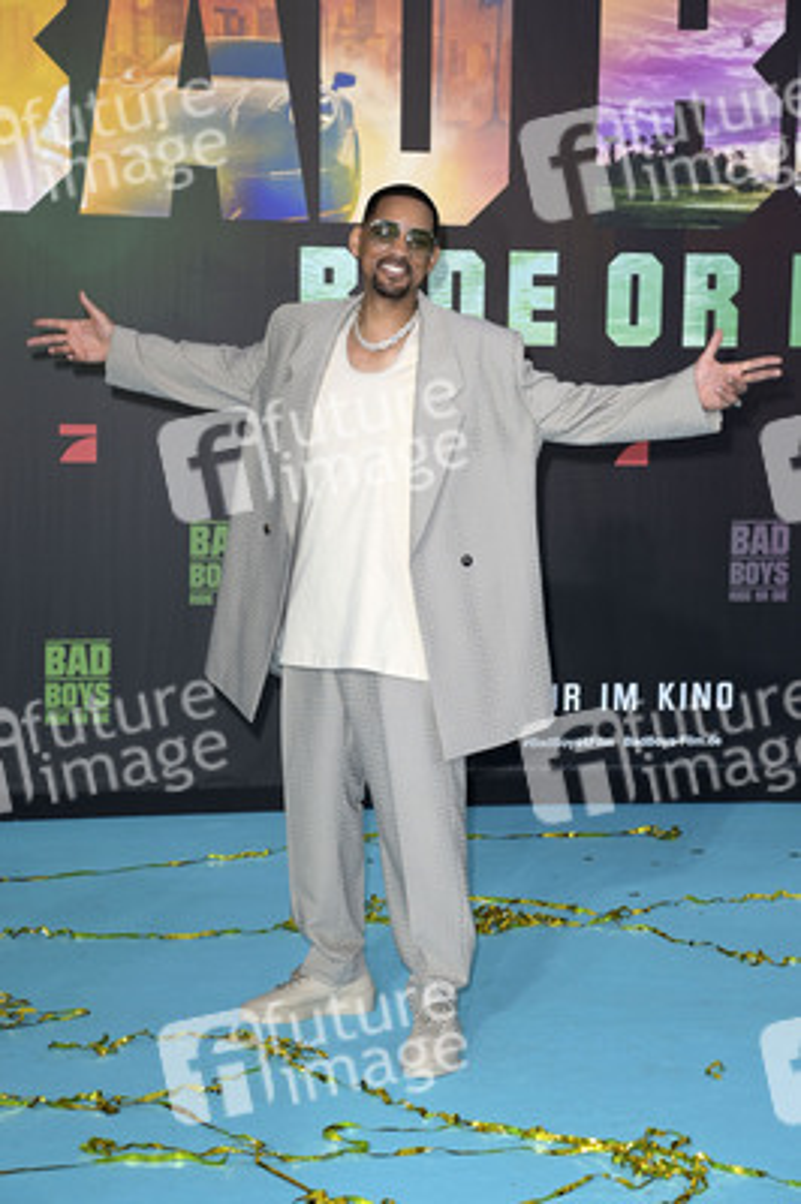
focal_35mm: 75
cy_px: 602
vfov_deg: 27.0
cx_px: 400
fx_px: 2507
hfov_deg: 18.2
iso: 320
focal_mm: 75
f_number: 5.6
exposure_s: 1/250
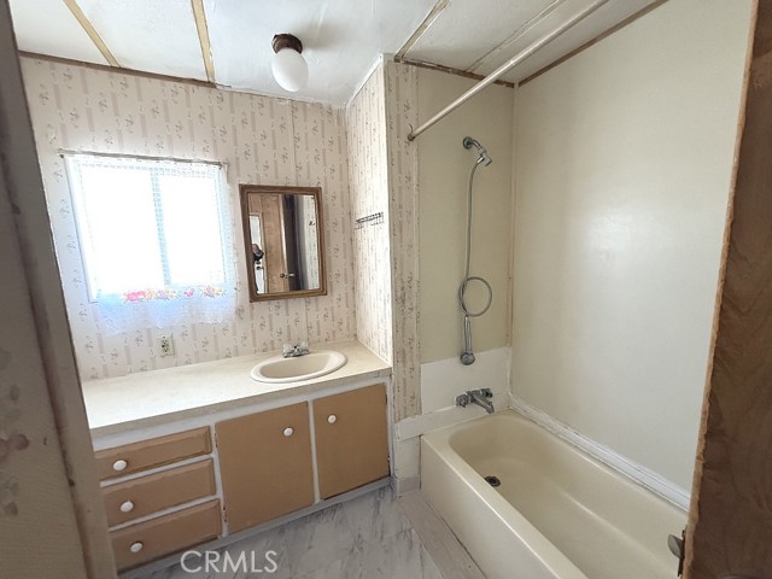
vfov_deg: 85.7
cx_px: 386
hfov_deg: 102.1
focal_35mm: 14
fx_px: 312
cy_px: 290
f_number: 2.2
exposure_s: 1/60
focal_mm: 2.22
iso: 640
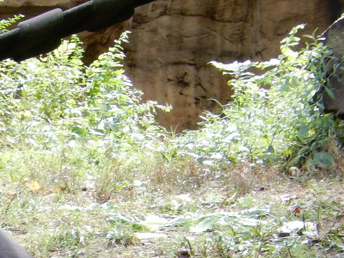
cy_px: 351
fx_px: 4293
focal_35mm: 432
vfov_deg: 3.4
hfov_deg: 4.6
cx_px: -77
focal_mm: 26.4
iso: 125
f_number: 5.6
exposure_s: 1/30
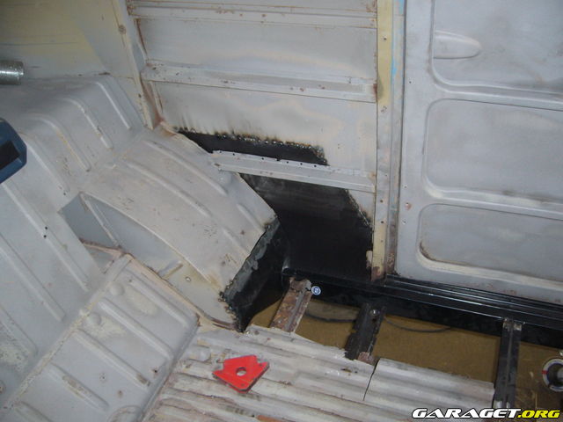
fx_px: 569
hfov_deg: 52.6
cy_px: 211
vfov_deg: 40.7
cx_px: 282
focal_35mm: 35
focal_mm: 5.8
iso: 160
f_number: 2.8
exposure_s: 1/30
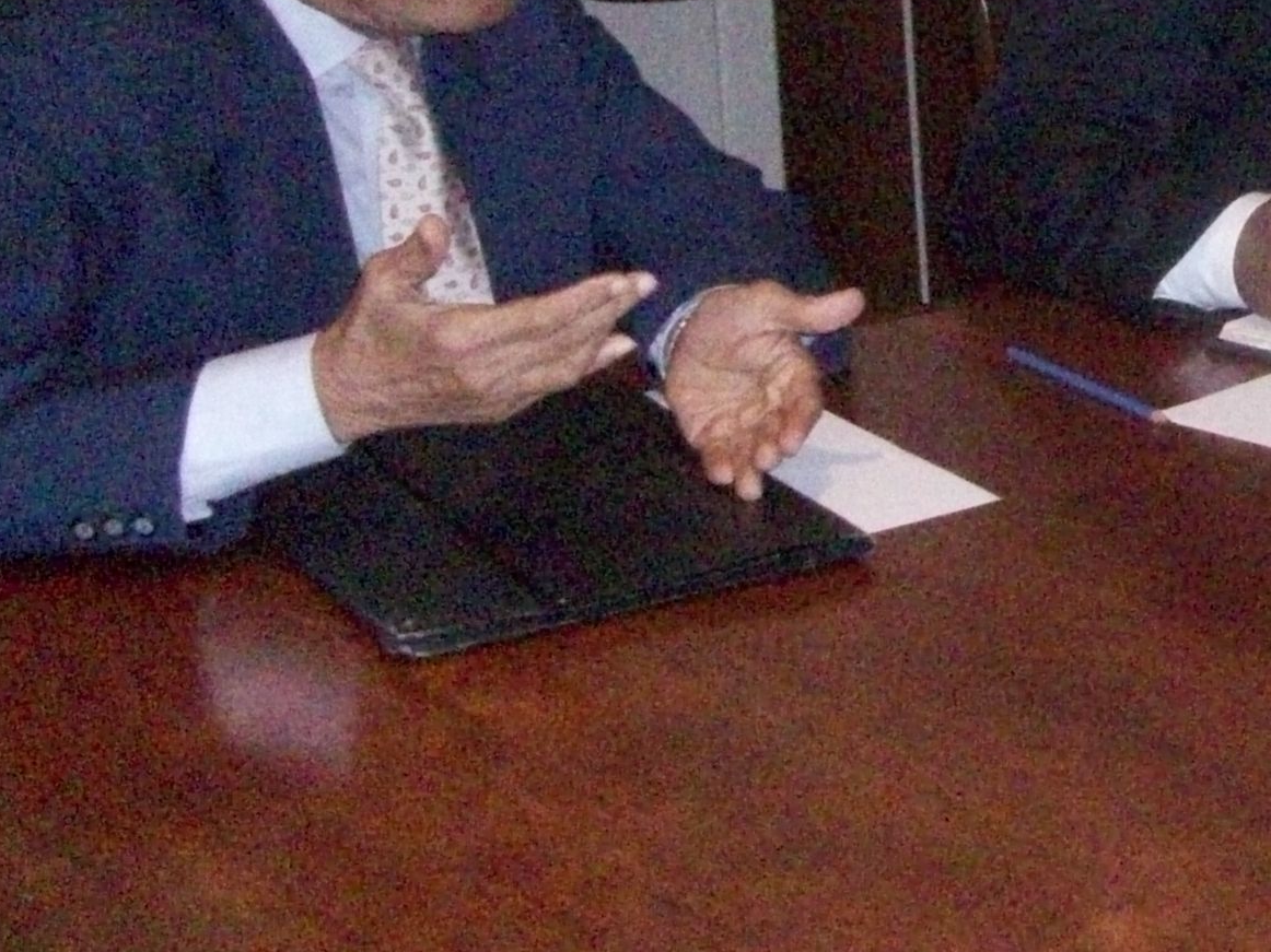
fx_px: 3524
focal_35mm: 96
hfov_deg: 18.7
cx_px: 1752
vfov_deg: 15.1
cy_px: -12
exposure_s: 1/128
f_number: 2.8
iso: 800
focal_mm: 5.7
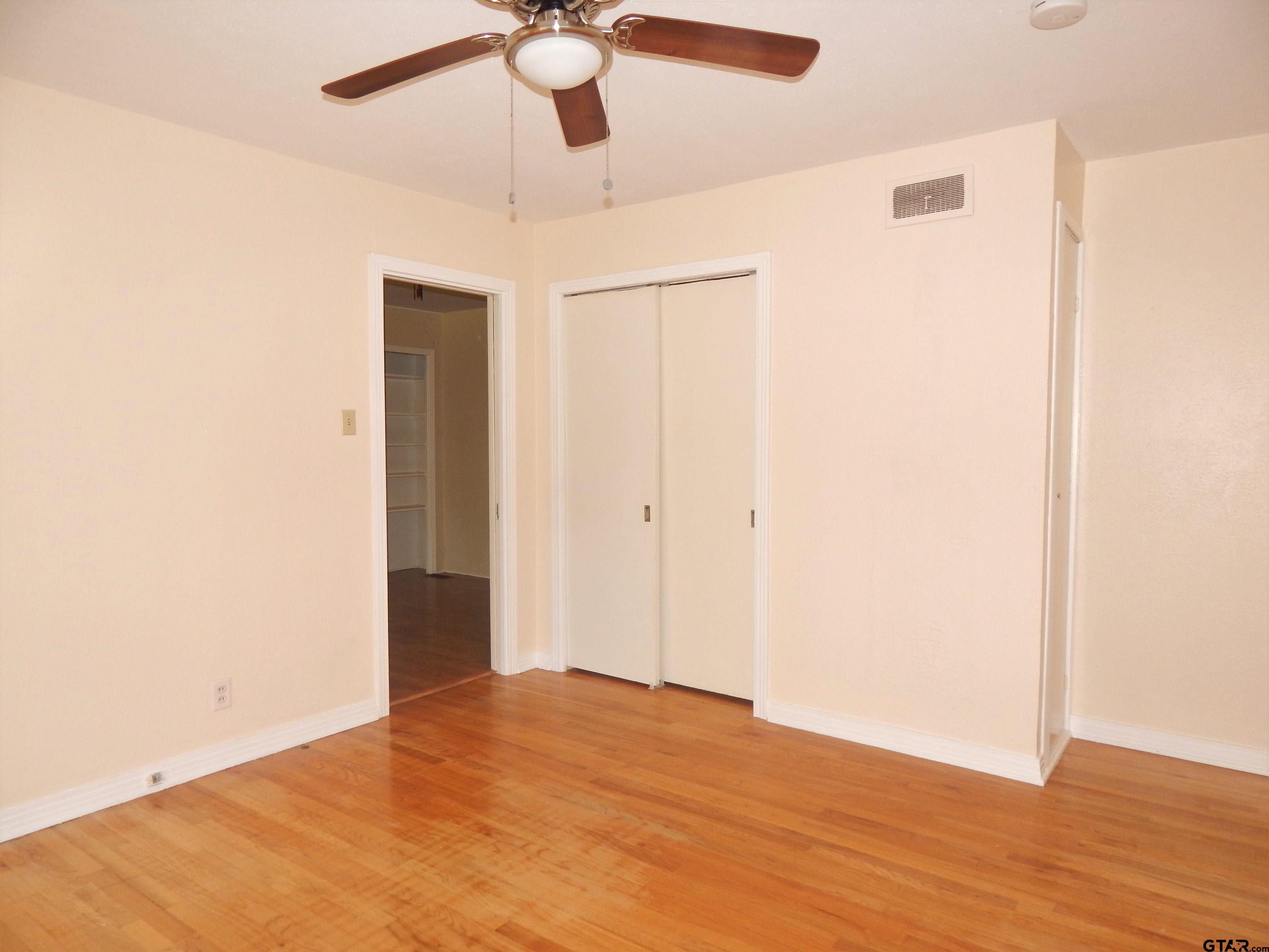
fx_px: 807
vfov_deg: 61.1
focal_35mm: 22
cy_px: 476
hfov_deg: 76.4
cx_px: 634
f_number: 3
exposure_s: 1/30
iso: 200
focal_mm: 4
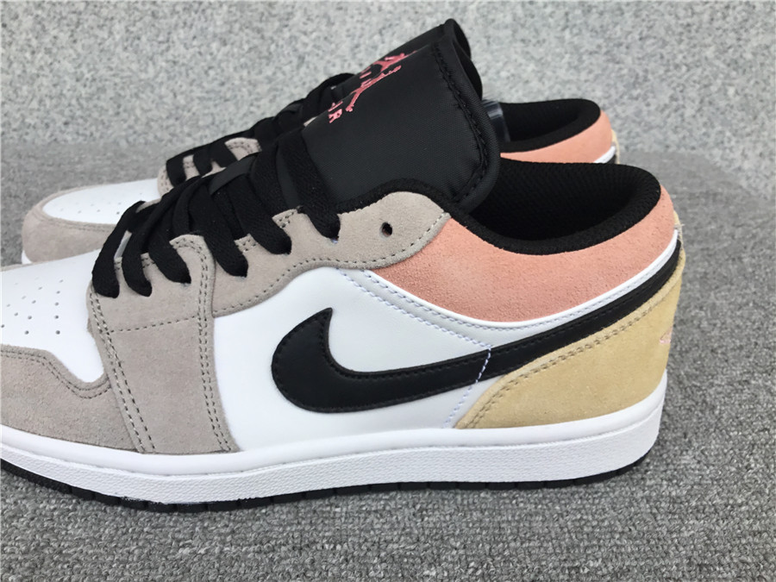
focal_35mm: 31
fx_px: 695
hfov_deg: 58.4
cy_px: 291
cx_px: 388
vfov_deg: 45.4
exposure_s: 1/558
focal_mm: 3.3
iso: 25
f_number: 2.4
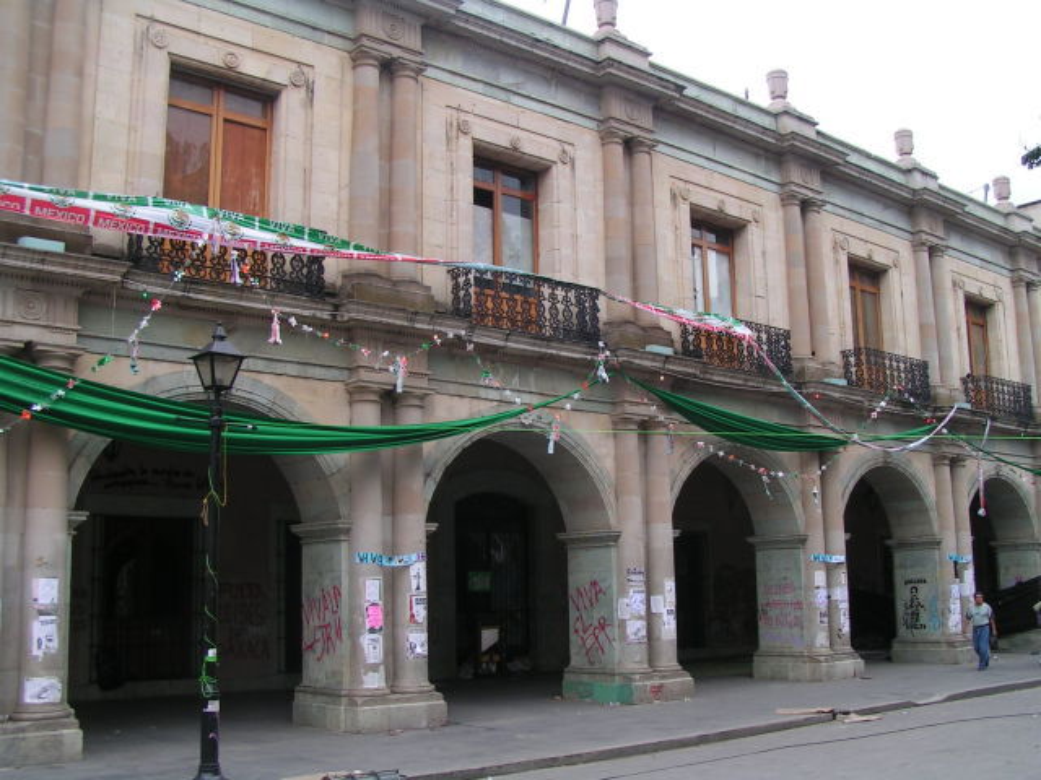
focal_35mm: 38
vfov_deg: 37.7
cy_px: 390
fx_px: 1143
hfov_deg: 49.0
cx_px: 520
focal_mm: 5.8
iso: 50
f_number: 5.6
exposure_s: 1/100
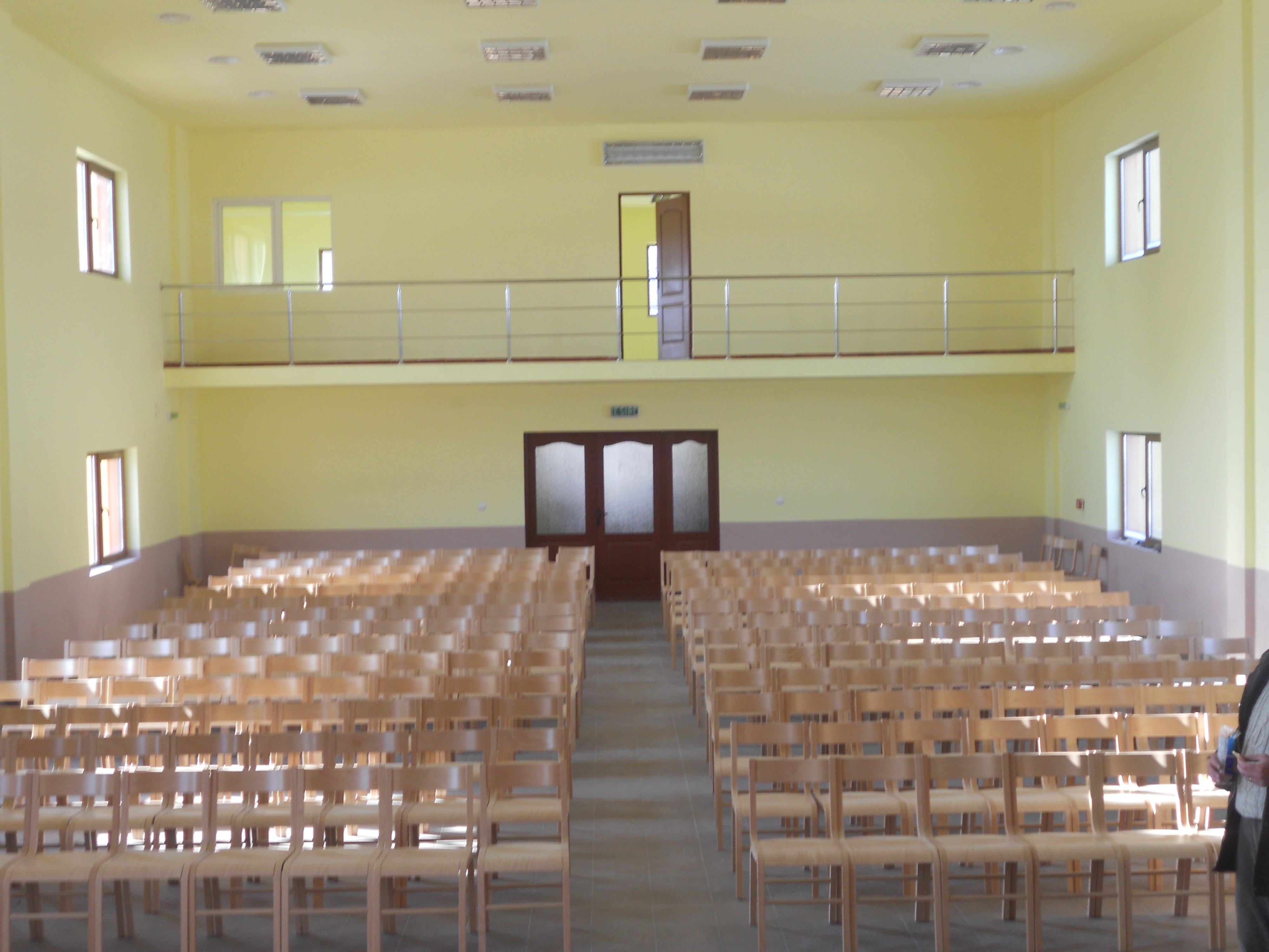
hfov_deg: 41.2
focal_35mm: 46
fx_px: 1686
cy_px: 476
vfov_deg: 31.5
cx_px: 634
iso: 100
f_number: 4.3
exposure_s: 1/30
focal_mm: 8.2
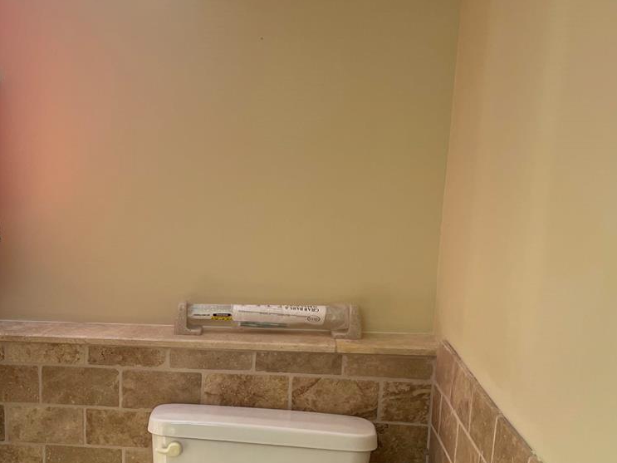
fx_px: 998
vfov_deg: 25.6
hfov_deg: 32.5
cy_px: 375
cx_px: 51
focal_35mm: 56
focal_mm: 4.2
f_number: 1.6
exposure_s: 1/378
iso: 32
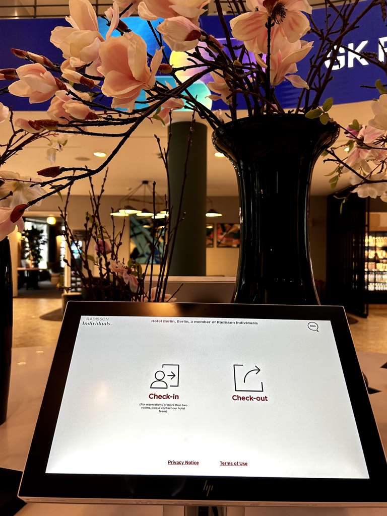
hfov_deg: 53.1
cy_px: 258
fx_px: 388
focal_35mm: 26
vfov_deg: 67.3
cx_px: 194
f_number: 1.5
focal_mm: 5.7
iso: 50
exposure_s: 1/100
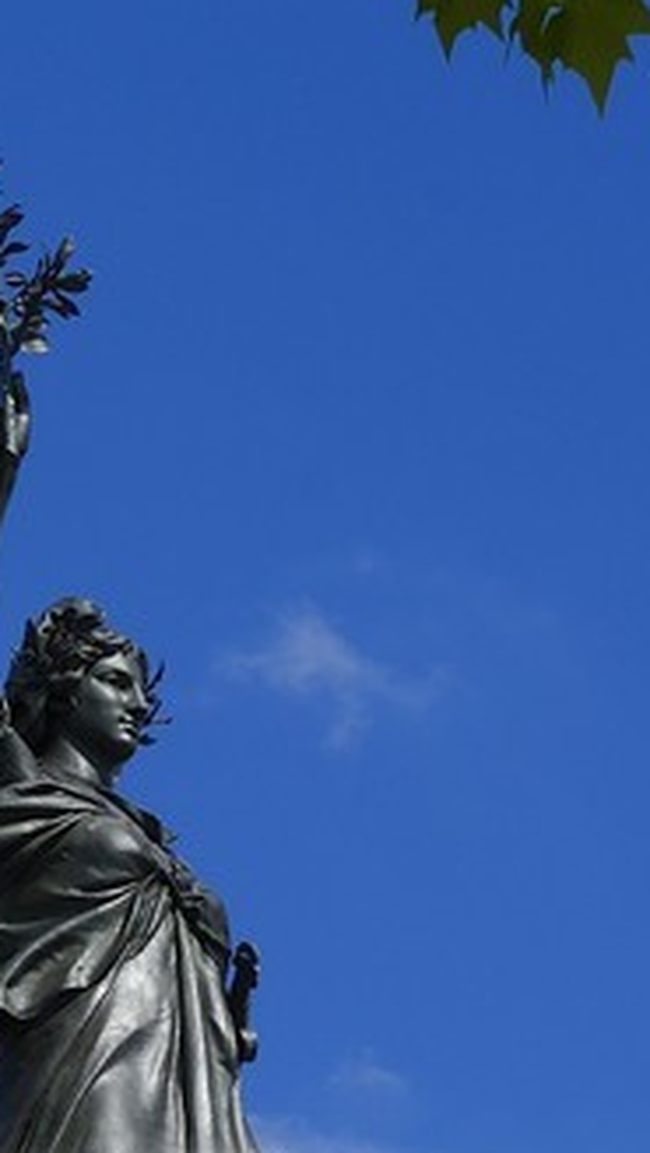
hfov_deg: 6.3
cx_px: 220
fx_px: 5932
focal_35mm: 194
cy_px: 2243
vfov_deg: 10.3
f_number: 10
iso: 100
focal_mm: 38
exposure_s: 1/320
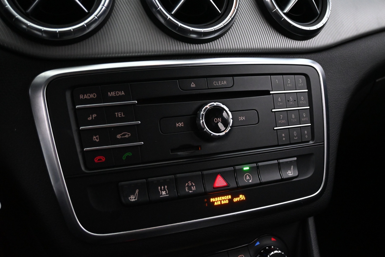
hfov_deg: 49.6
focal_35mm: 39
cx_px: 192
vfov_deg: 34.2
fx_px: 417
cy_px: 128
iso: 5600
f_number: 4.5
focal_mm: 26
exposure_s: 1/40
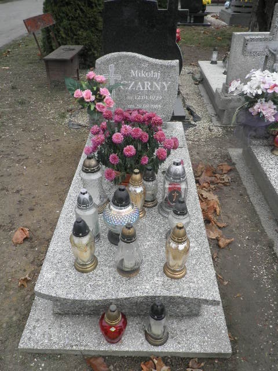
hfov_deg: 51.4
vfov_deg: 65.3
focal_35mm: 27
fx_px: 289
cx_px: 139
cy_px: 186
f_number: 3.5
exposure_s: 1/60
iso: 64
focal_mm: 5
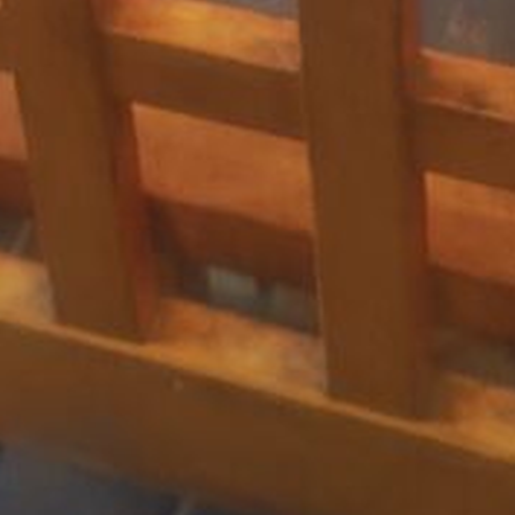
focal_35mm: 147
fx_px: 2474
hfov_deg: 11.8
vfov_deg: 10.6
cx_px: 113
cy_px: -608
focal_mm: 5.56
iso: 301
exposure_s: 1/50
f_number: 1.9
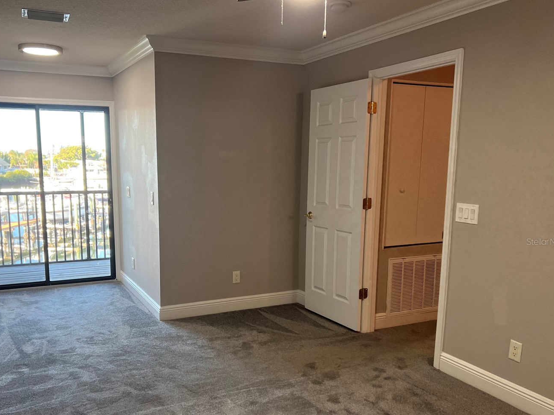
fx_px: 512
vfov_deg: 44.0
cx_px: 226
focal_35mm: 32
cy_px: 241
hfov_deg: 56.4
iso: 100
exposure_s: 1/120
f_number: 1.5
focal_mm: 5.7
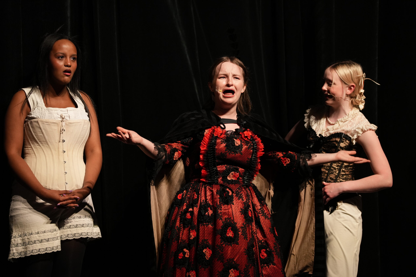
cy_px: 138
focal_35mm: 158
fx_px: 1826
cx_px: 207
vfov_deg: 8.7
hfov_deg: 13.0
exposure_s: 1/160
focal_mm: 157
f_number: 5.6
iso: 2000
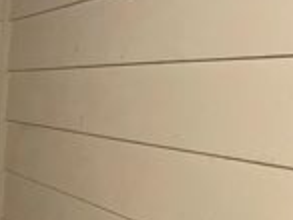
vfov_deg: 16.6
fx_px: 755
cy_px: 123
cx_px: -181
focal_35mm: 89
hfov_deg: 18.7
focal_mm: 4.2
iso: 400
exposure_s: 1/40
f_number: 1.6
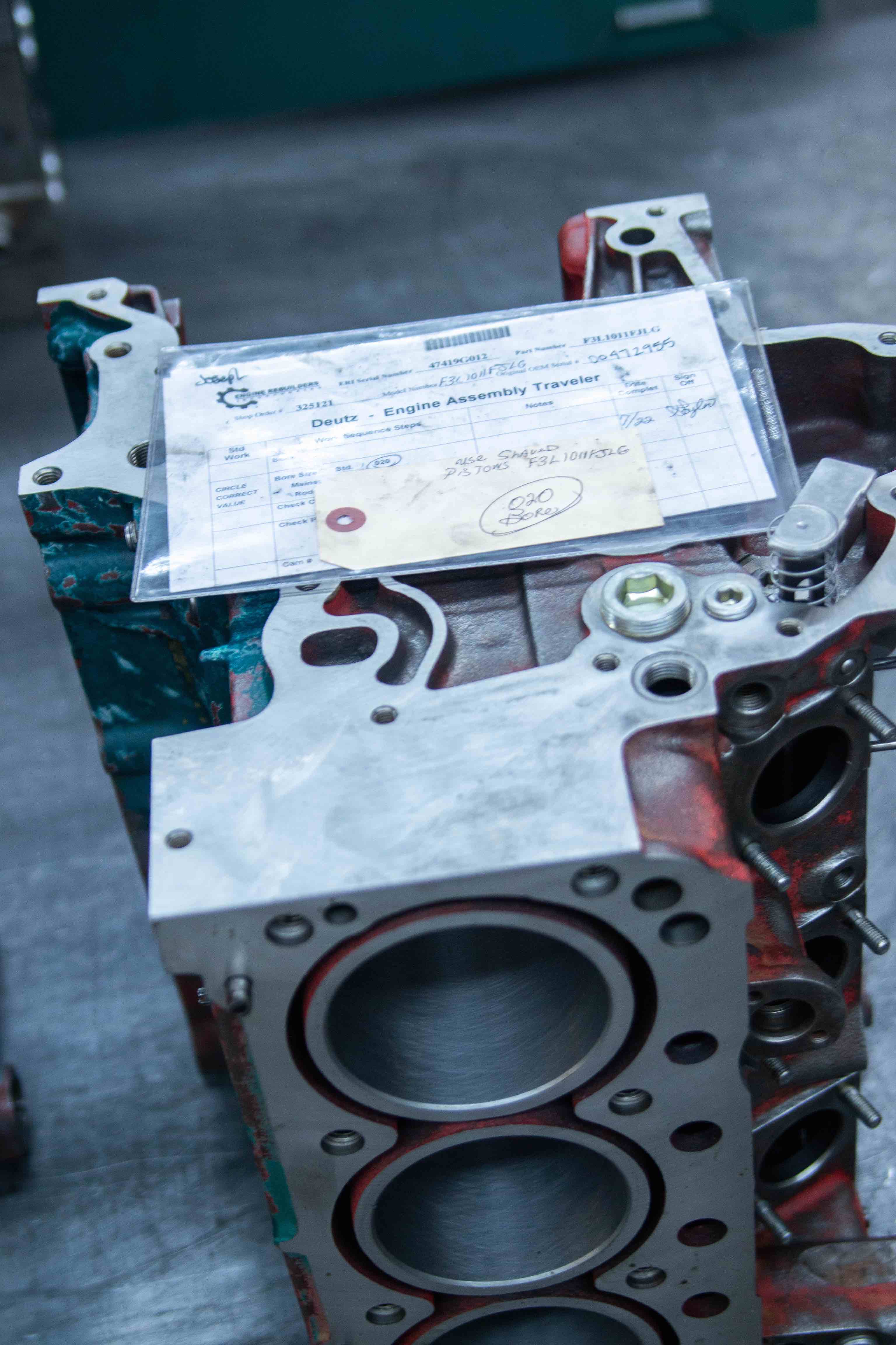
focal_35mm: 54
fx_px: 2016
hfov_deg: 25.1
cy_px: 672
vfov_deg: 36.9
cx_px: 448
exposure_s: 1/50
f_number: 2.8
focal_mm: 36
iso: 200
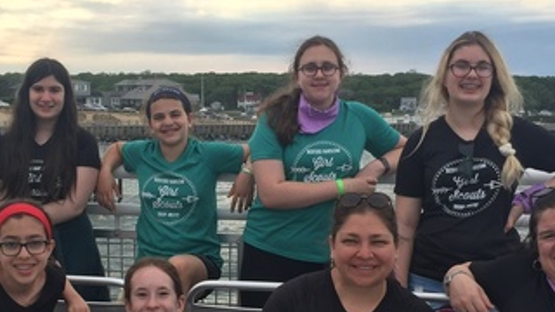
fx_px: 1045
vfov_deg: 16.8
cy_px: 274
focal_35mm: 71
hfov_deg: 29.6
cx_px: 210
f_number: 2.2
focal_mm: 4.15
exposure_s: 1/964
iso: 32
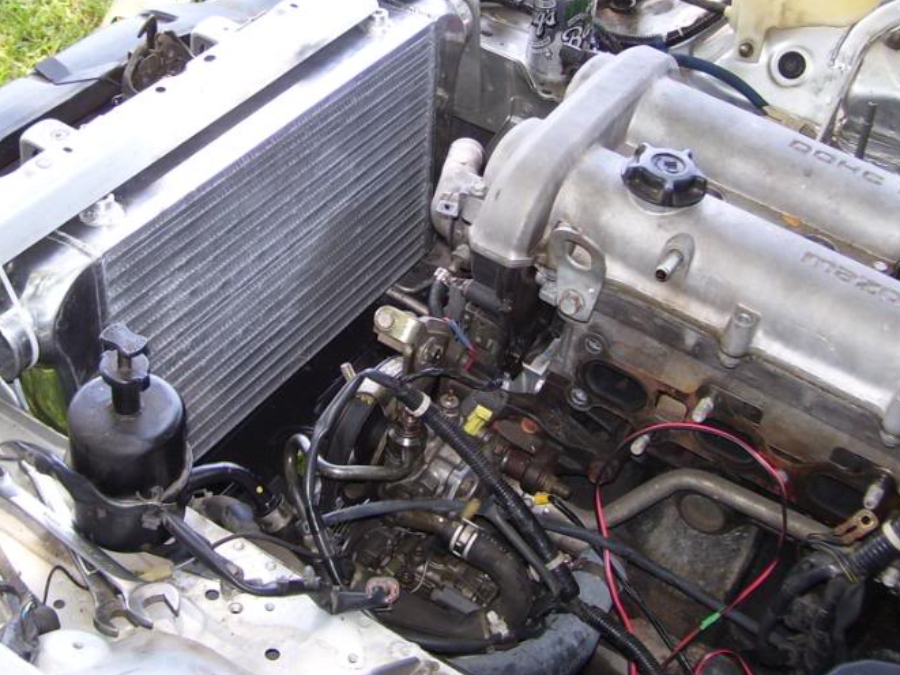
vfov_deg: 26.3
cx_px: 309
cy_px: 184
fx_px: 1430
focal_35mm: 55
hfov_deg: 34.6
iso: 80
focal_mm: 6
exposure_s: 1/60
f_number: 2.7
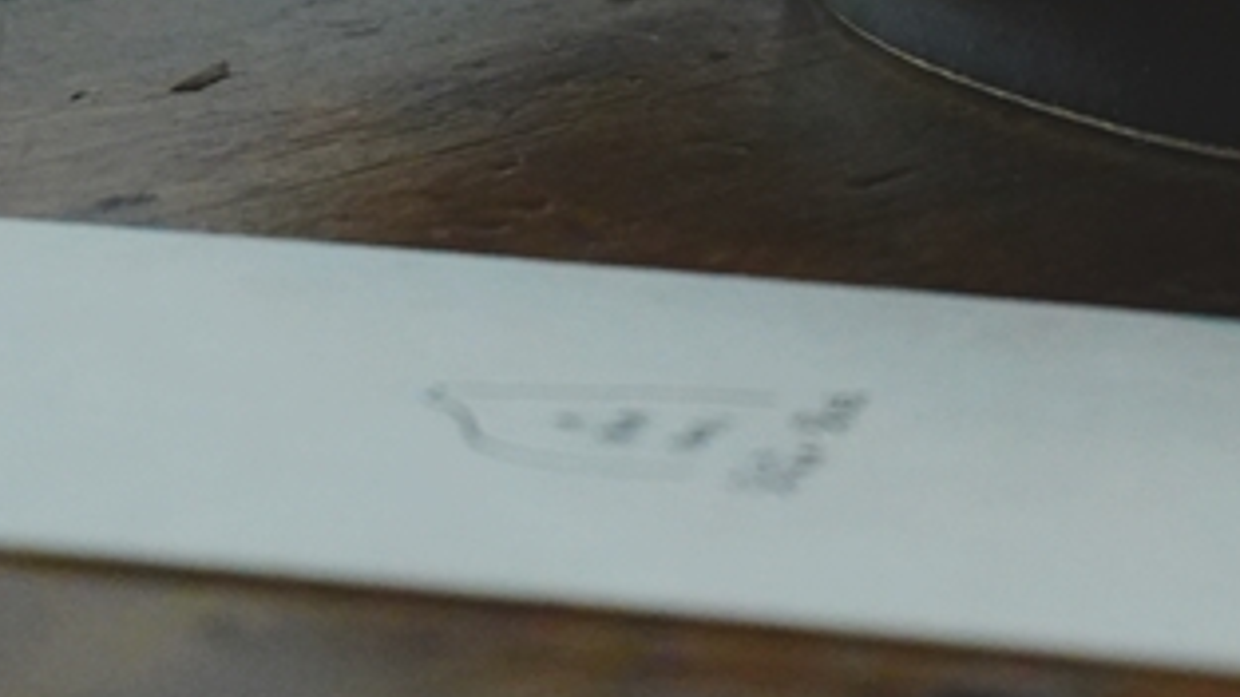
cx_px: 1196
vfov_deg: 4.8
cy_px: -552
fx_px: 8252
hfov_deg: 8.6
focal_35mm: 251
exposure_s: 1/100
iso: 8000
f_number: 5.6
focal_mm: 50
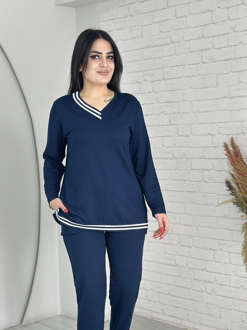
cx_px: 118
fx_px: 599
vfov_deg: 30.5
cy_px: 214
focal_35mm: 63
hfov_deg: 23.3
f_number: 1.78
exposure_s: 1/100
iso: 80
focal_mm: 6.86
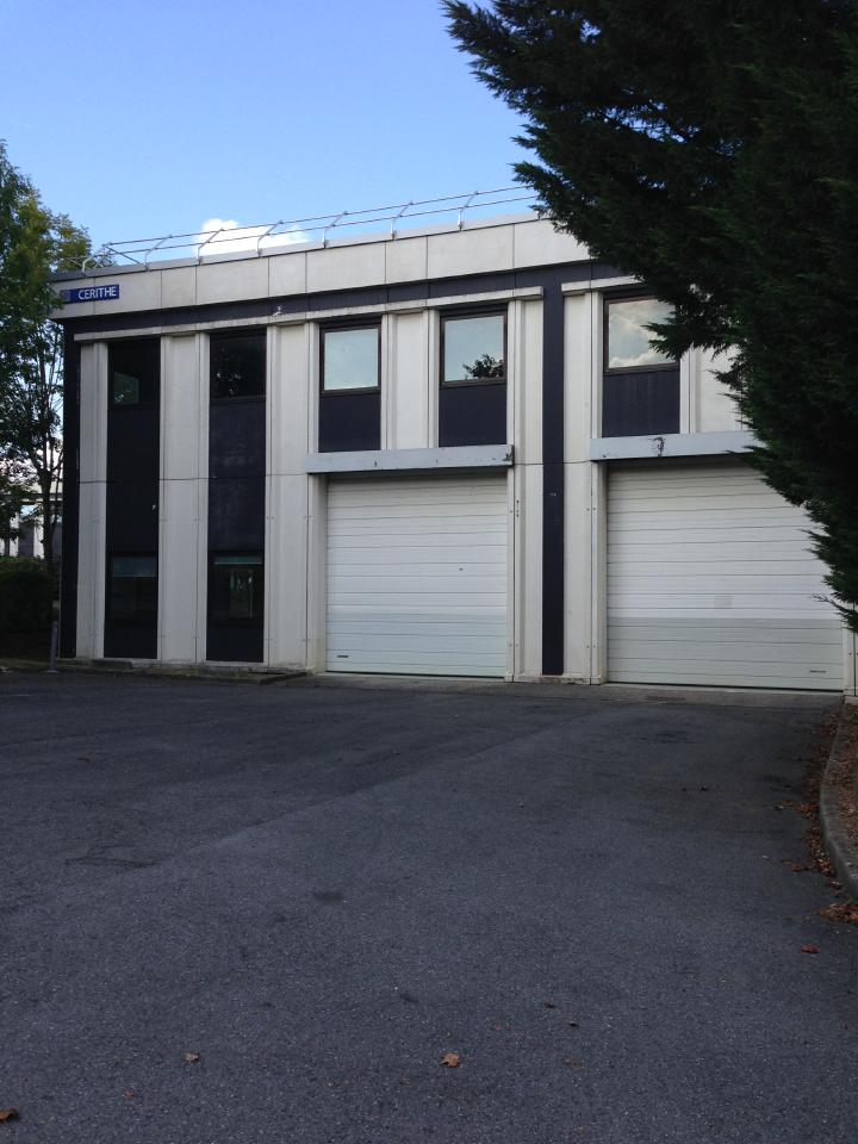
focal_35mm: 33
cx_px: 429
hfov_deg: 42.9
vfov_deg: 55.4
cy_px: 572
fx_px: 1091
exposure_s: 1/630
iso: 50
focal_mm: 4.12
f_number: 2.4
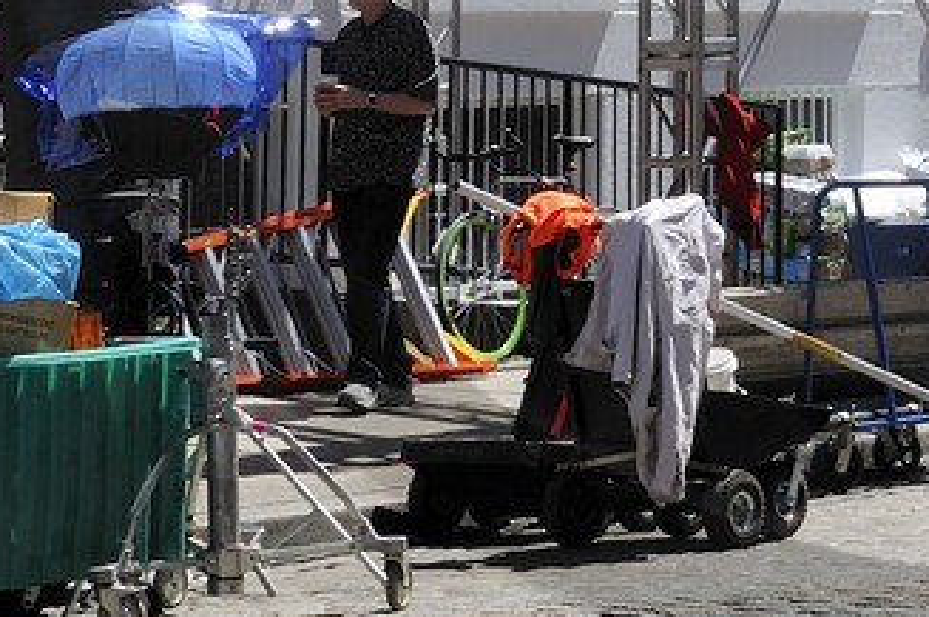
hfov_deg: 10.9
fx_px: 4793
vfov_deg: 7.2
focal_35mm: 186
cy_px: -466
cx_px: 1077
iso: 200
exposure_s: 1/160
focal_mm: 38
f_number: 11
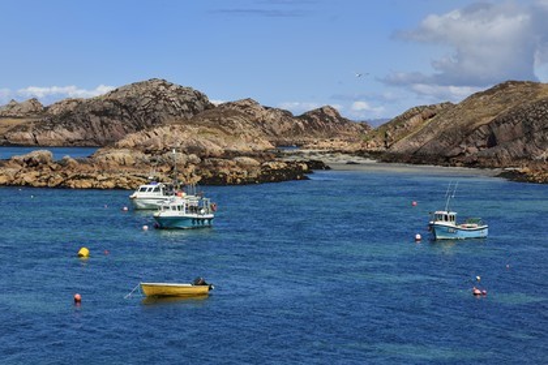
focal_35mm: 125
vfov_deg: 11.0
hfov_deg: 16.4
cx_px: 274
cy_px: 182
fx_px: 1903
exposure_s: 1/320
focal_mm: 125
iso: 200
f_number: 14
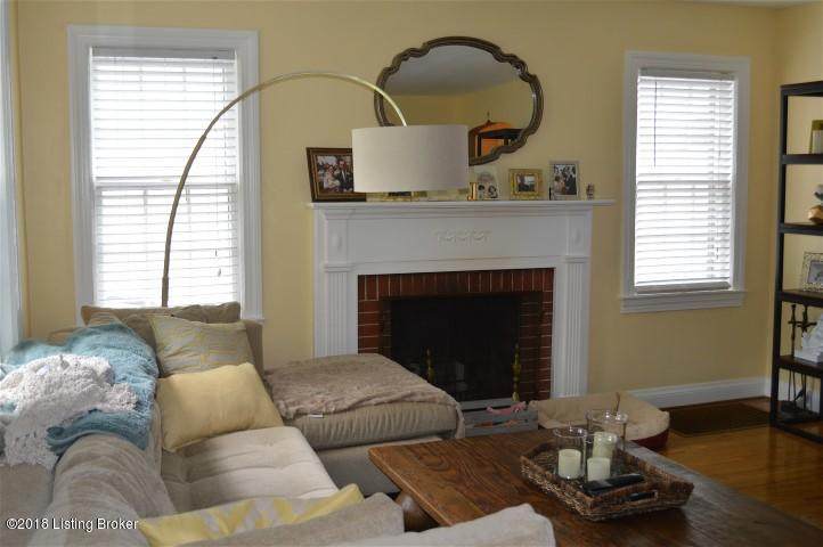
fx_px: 891
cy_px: 274
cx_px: 412
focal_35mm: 39
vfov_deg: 34.1
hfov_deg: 49.6
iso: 450
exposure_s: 1/60
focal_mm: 26
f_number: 4.2
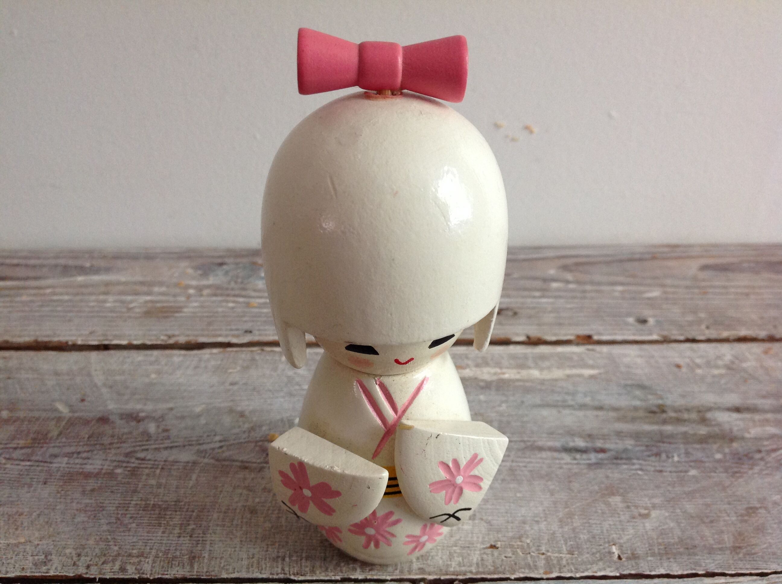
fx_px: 790
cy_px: 292
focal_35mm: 35
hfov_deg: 52.7
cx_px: 391
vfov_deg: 40.6
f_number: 2.4
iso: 160
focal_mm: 4.28
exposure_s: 1/15
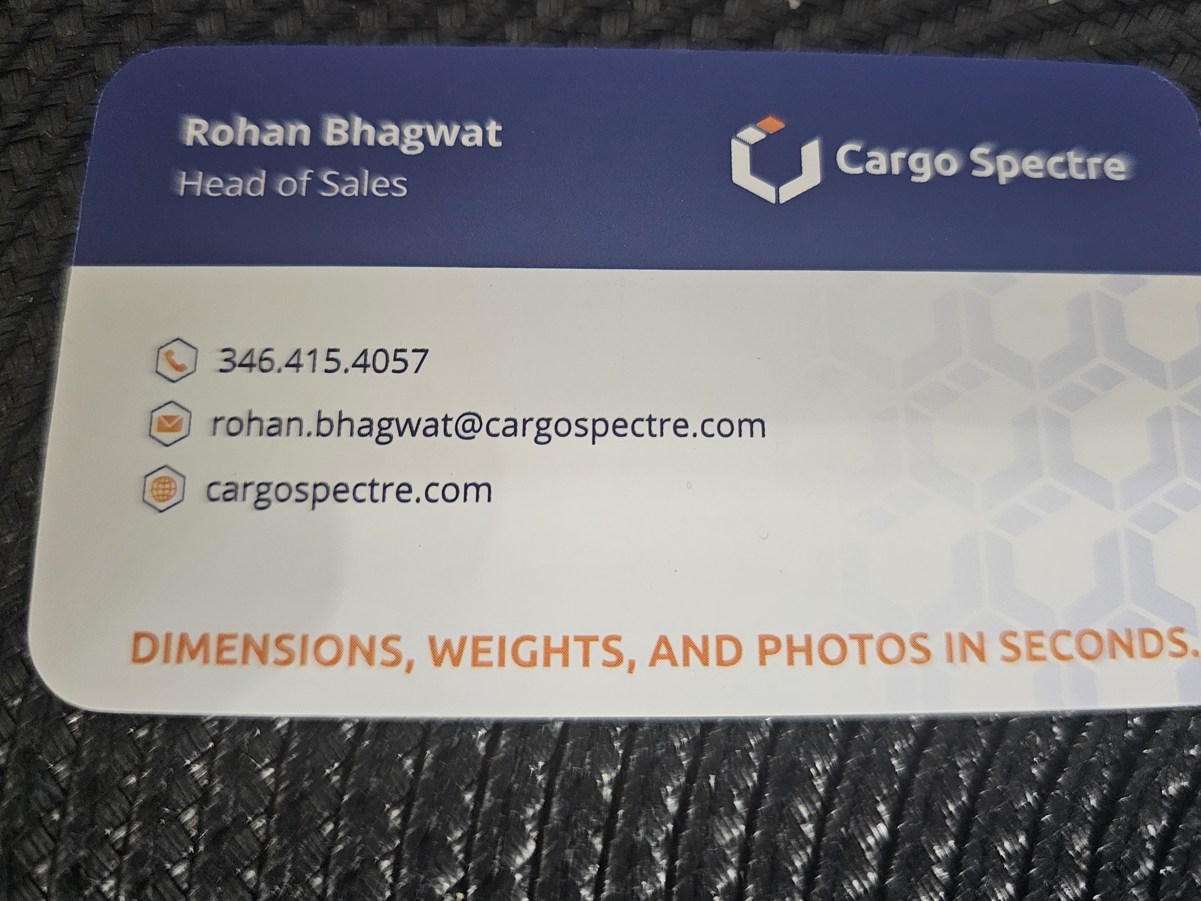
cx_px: 633
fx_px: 971
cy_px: 376
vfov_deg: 49.5
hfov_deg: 63.4
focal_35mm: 28
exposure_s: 1/60
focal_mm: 6.3
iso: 640
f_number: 1.7
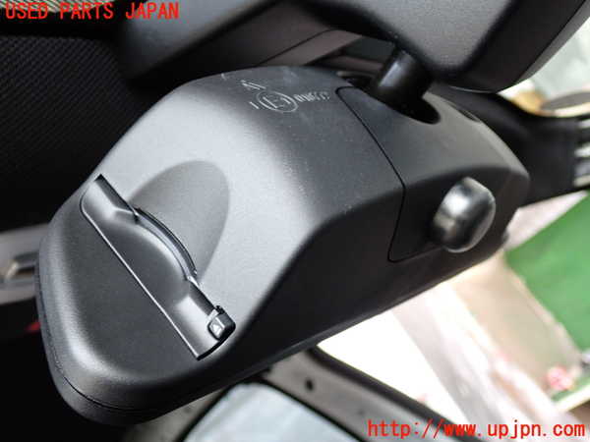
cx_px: 295
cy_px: 221
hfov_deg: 51.4
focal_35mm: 36
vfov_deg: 39.7
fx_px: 614
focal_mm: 6.37
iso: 200
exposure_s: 1/60
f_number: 2.5
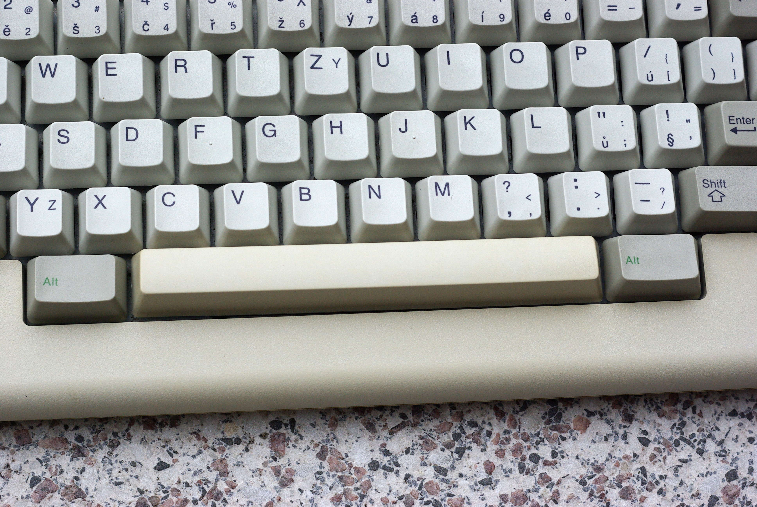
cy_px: 254
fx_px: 1579
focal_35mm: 75
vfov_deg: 18.2
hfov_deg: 27.0
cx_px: 378
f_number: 6.7
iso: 400
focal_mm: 50
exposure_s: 1/350
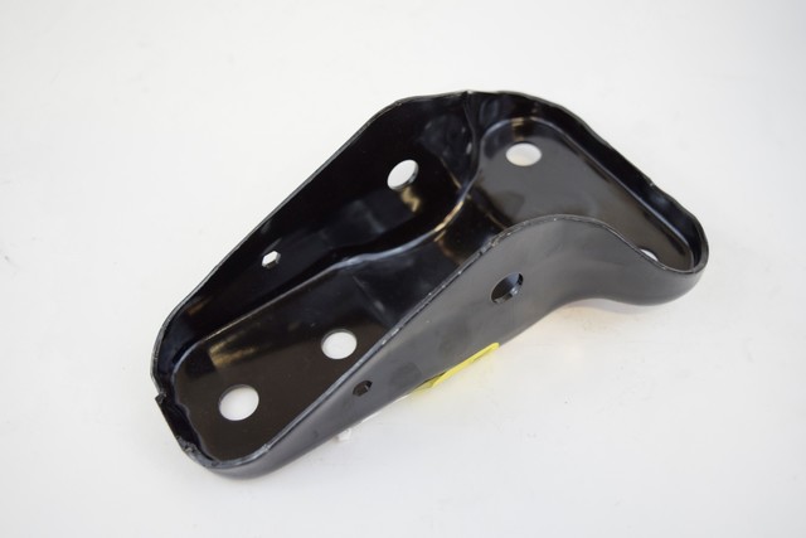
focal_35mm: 40
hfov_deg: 47.9
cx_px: 403
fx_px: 907
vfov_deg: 33.0
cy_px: 269
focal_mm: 27
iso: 800
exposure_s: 1/60
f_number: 4
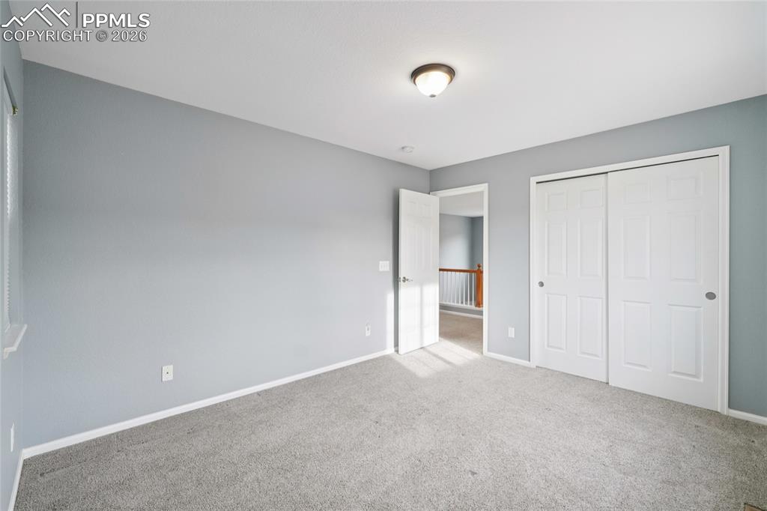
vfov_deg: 77.3
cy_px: 256
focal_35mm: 15
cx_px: 384
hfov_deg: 100.4
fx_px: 319
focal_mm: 10
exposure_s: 1/8
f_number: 8
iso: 800
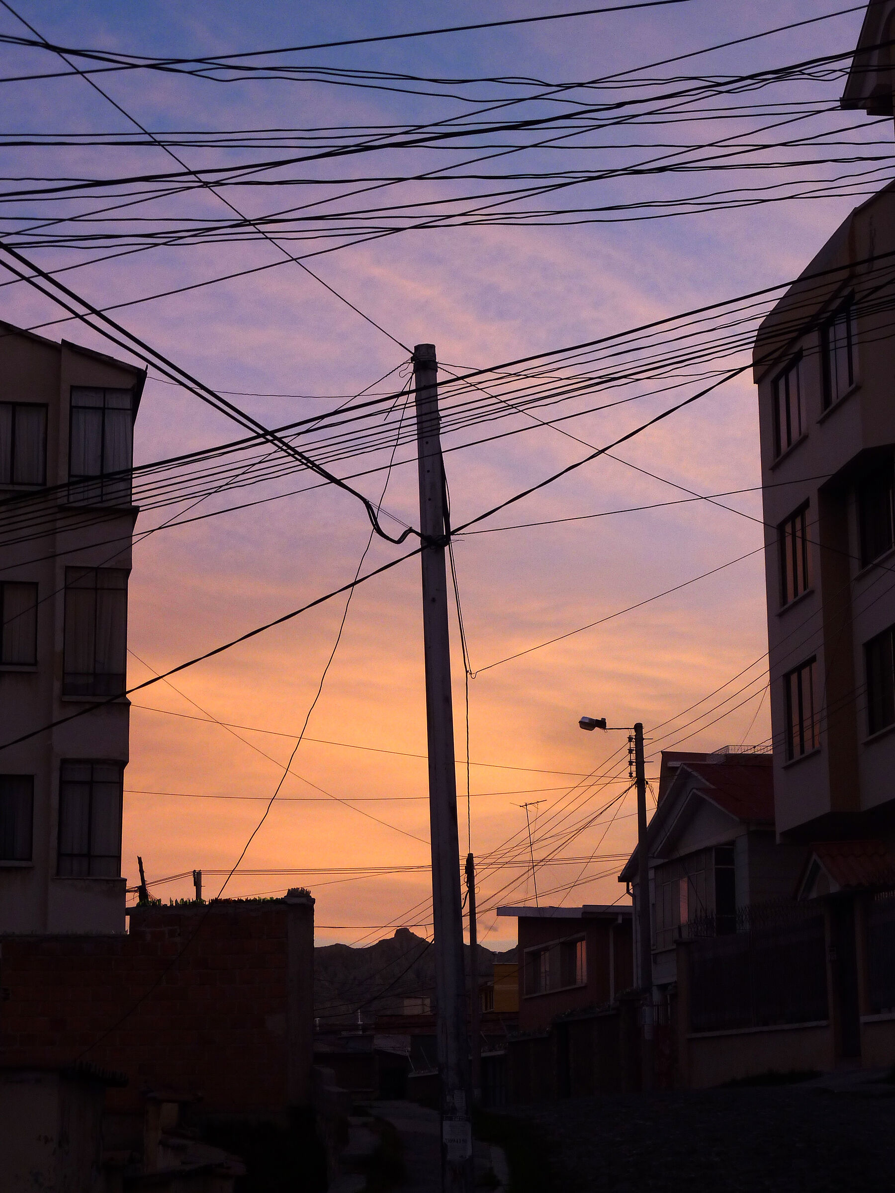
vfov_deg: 29.0
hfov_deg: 21.9
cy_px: 596
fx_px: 2310
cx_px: 448
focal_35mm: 67
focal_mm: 11
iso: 100
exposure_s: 1/40
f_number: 4.1
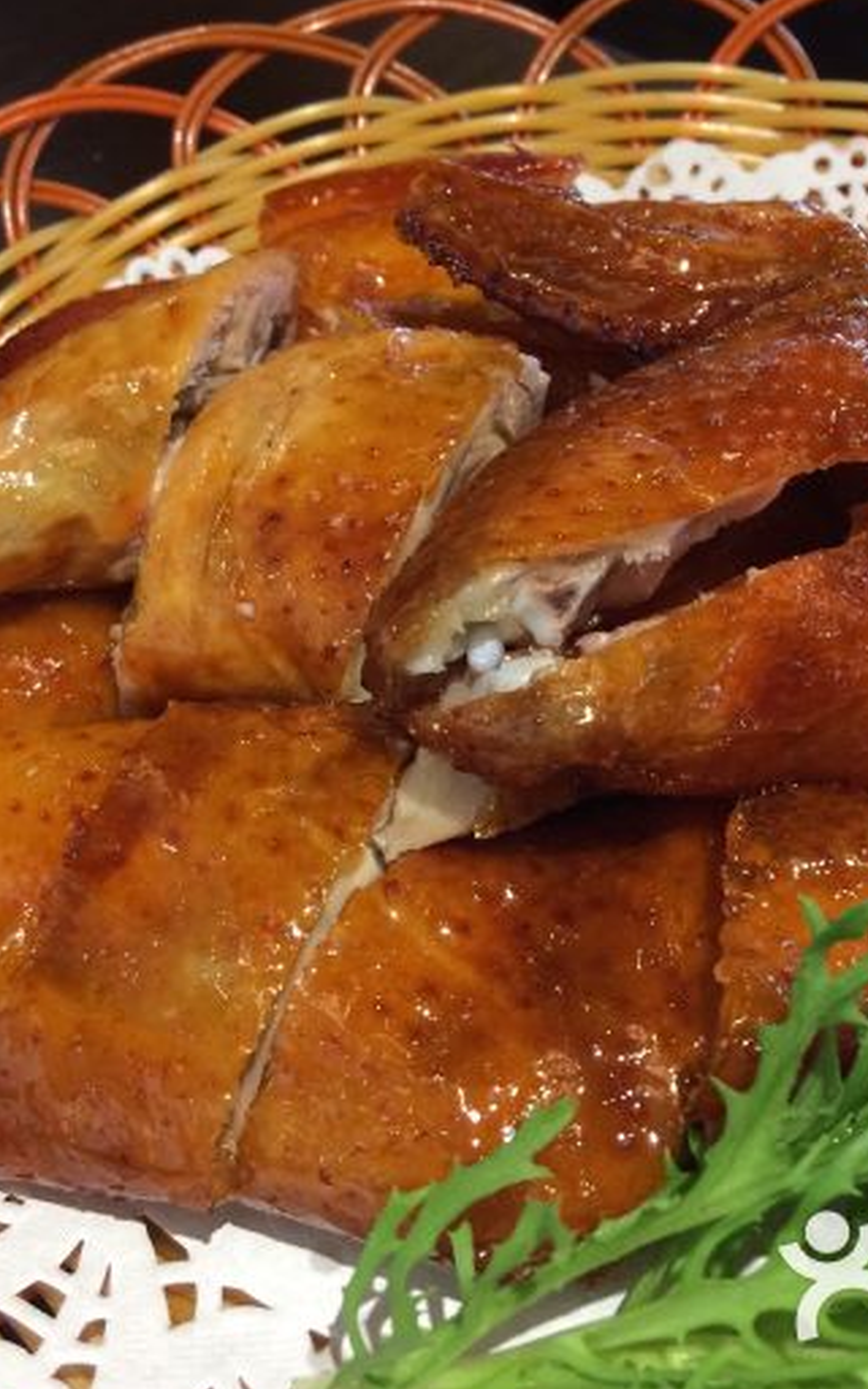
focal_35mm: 42
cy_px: 704
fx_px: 1590
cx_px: 510
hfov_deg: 30.5
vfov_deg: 47.2
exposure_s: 1/30
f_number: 2.2
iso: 64
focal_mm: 4.15
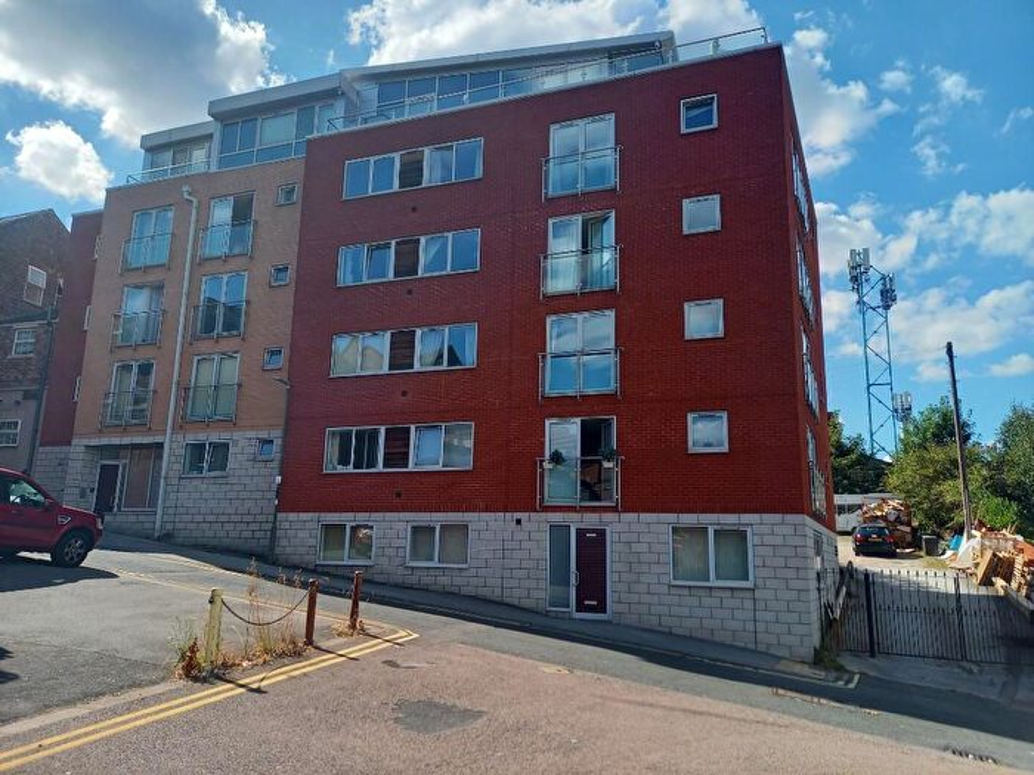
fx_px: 747
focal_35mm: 25
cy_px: 388
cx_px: 517
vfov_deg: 54.9
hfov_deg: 69.4
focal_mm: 4.65
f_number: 1.8
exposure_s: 1/631
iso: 50
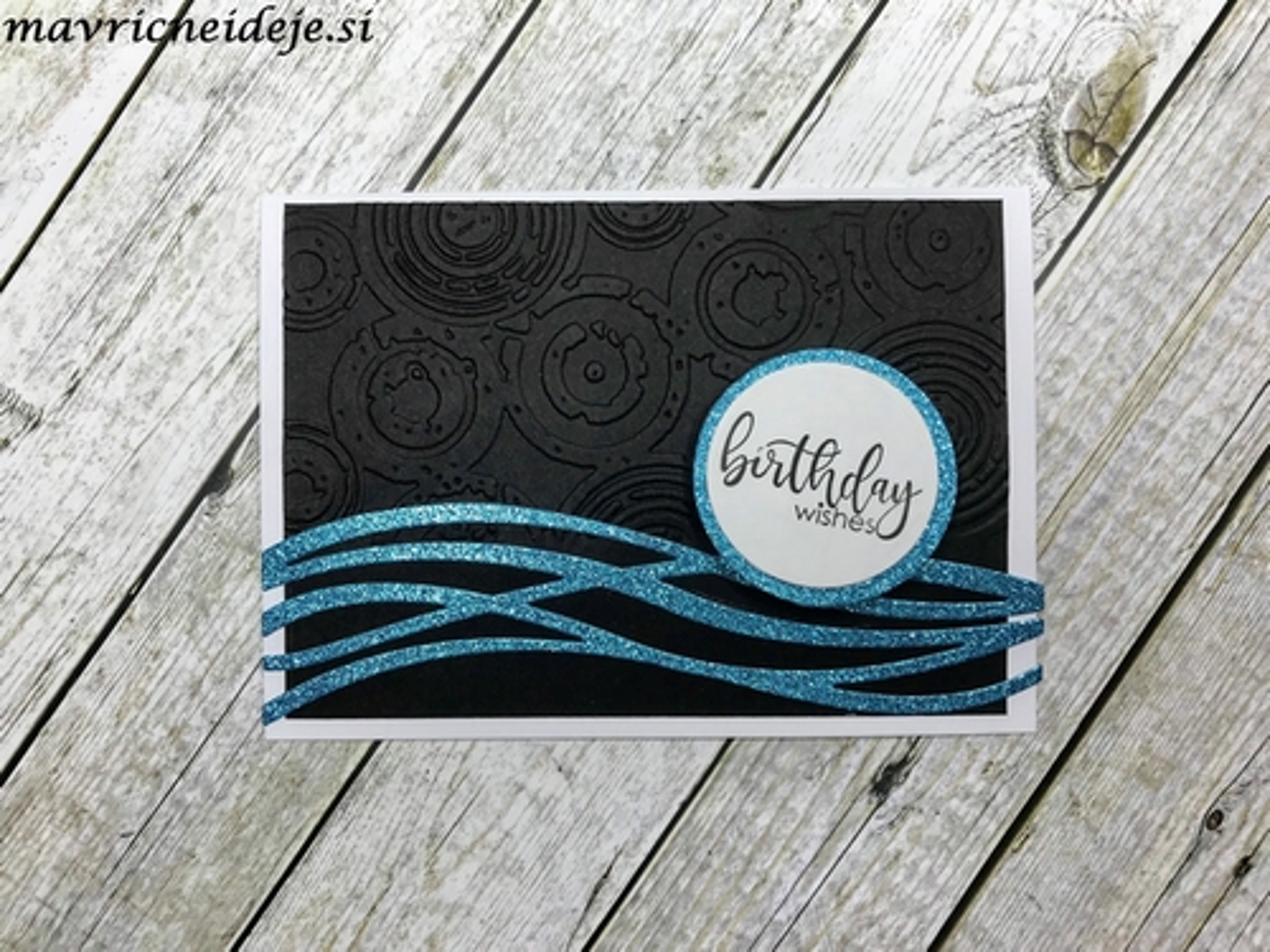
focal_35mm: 28
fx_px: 1027
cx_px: 635
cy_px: 476
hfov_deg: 63.4
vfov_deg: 49.7
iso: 20
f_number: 1.8
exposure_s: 1/227
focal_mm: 3.99
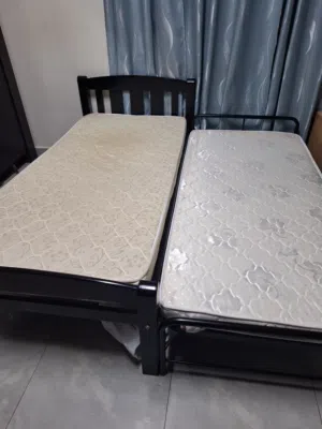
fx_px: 285
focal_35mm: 23
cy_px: 214
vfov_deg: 73.9
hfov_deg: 58.9
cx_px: 161
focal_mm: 5.54
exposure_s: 1/100
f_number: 1.8
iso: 250
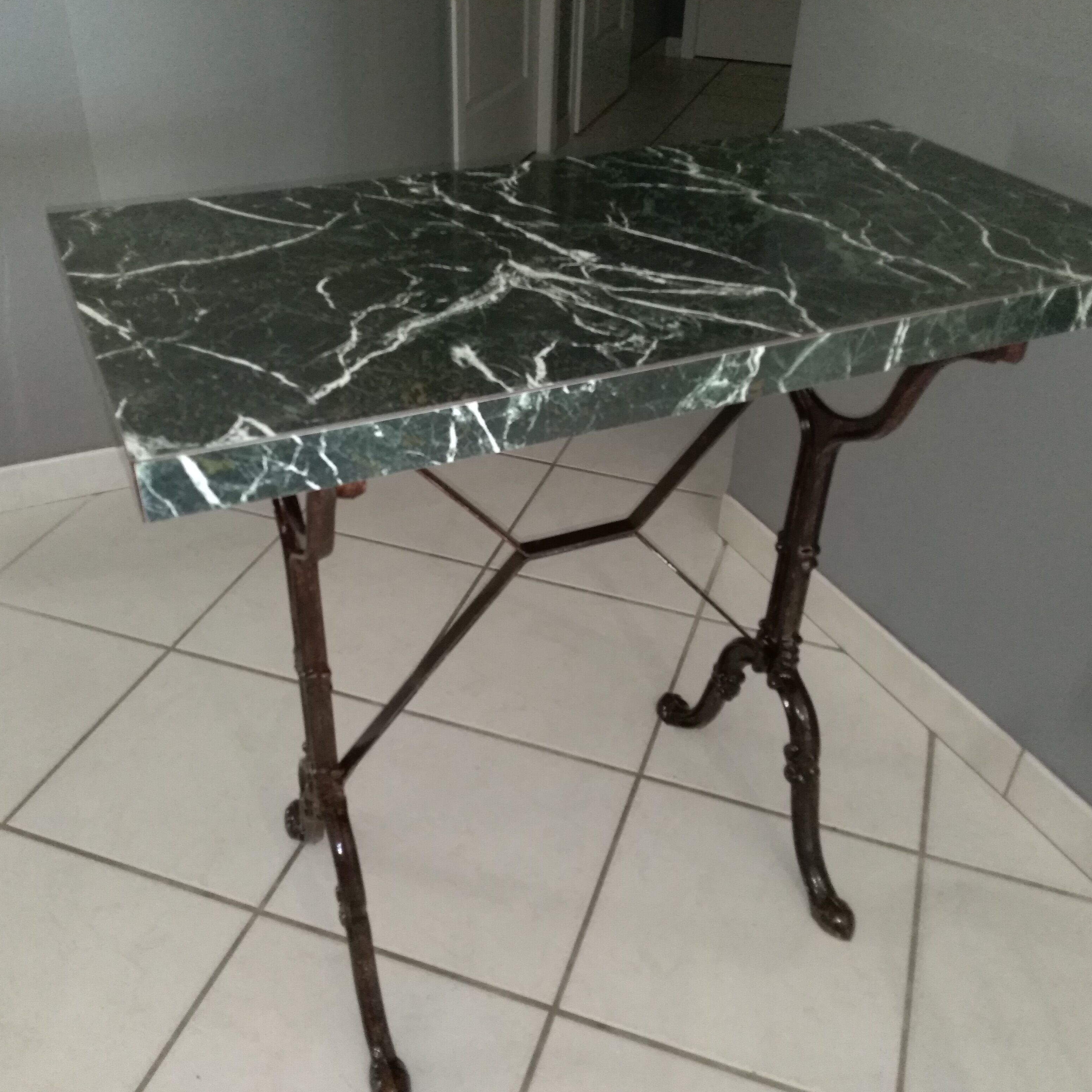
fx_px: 1106
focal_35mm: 31
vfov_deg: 52.5
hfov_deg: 52.5
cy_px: 548
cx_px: 531
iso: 797
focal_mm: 3.54
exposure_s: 1/30.1
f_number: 2
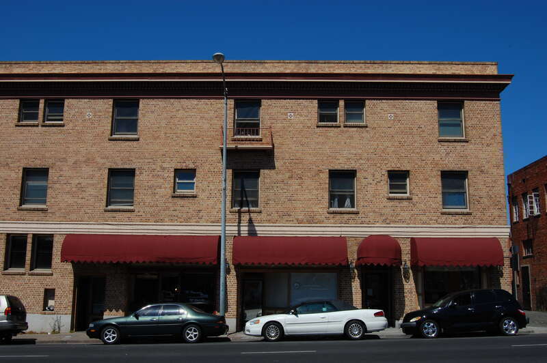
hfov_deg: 53.2
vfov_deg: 36.8
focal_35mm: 36
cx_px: 274
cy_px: 182
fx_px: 547
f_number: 16
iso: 200
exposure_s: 1/200
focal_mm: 24
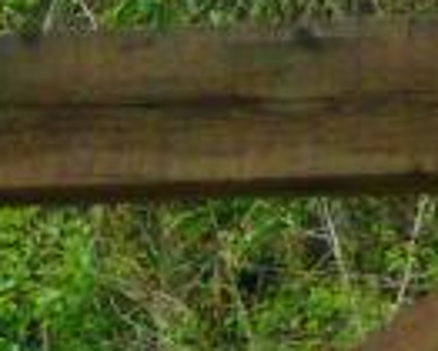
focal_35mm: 1526
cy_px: 799
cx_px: -441
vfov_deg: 1.0
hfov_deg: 1.3
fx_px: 19796
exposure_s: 1/250
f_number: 4.1
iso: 80
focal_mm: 38
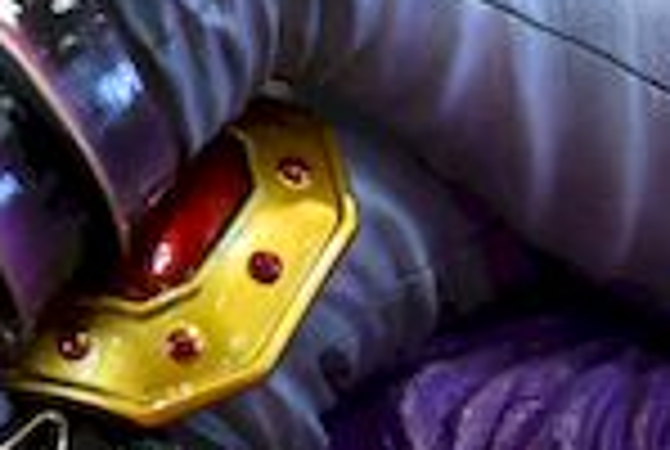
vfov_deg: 2.8
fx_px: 9082
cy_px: -119
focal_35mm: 487
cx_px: 396
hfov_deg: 4.2
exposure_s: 1/100
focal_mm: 91
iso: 6400
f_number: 8
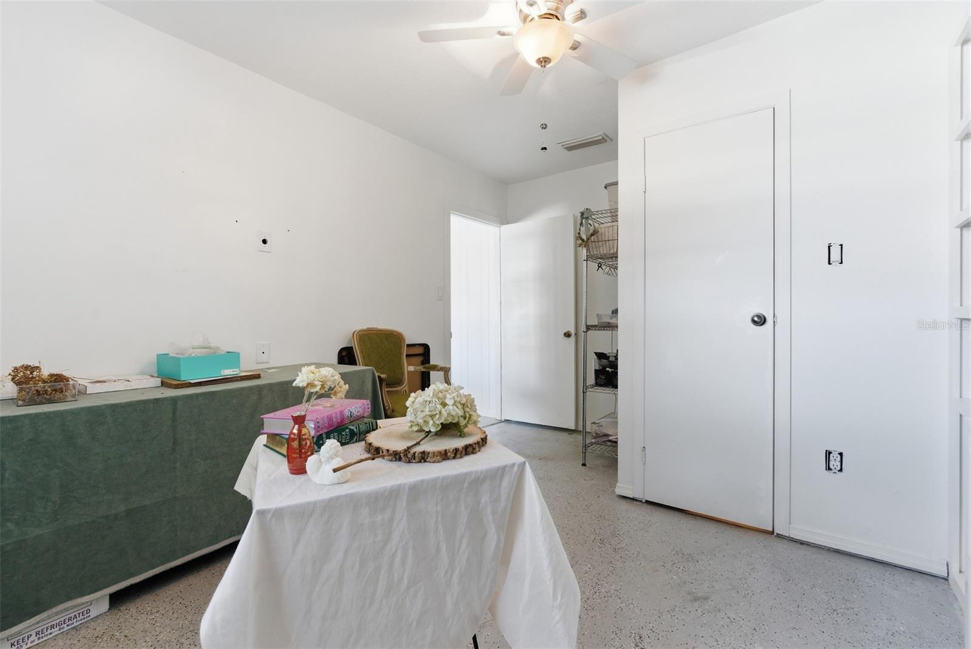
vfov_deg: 73.8
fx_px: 432
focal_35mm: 16
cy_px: 324
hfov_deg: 96.7
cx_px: 486
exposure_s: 1/13
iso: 400
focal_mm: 16
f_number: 9
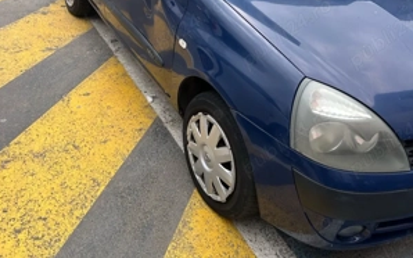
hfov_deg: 52.8
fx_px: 416
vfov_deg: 33.4
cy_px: 50
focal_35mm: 37
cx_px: 206
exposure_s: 1/1038
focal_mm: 5.7
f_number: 1.5
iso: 50
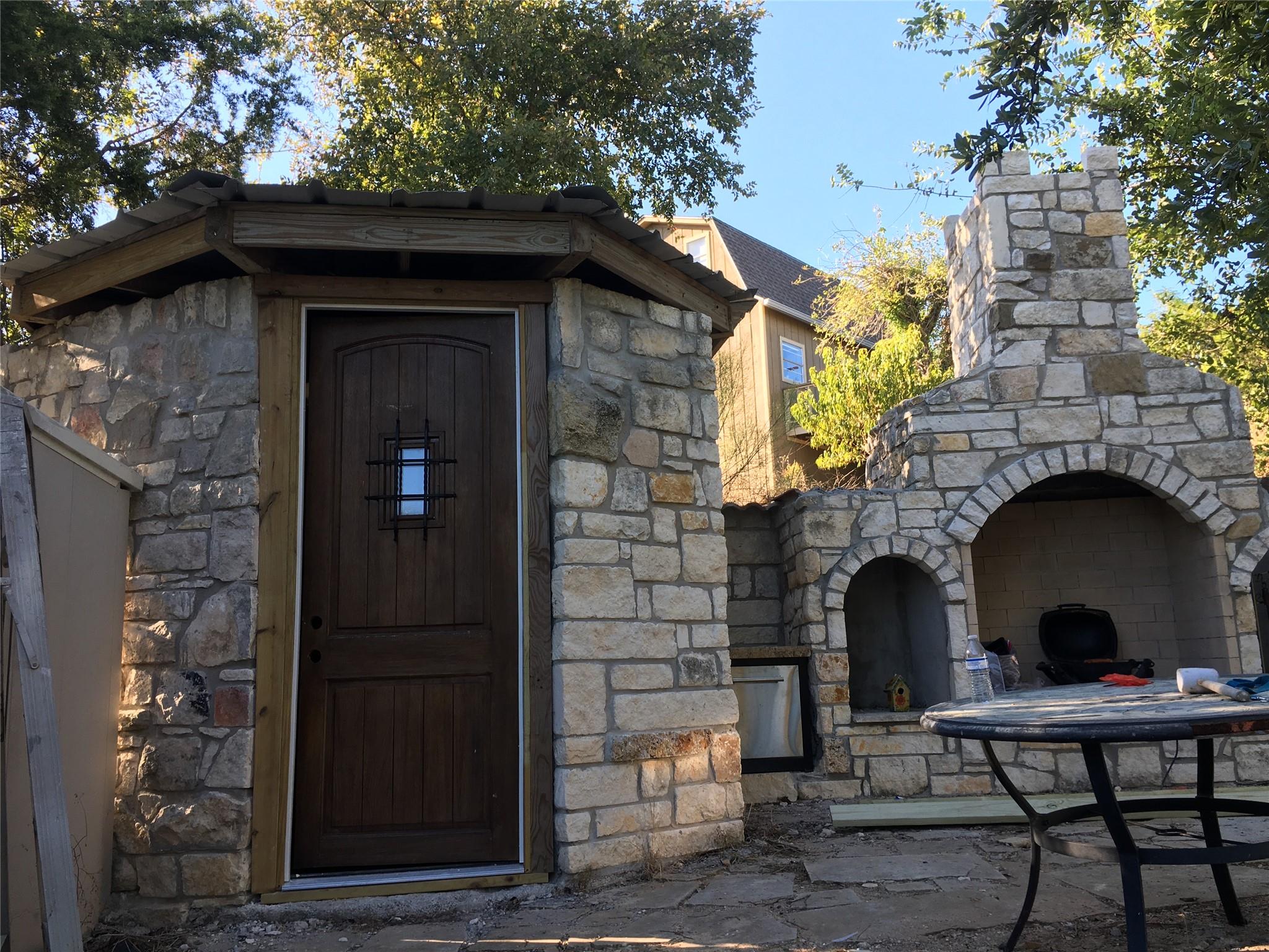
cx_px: 634
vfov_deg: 48.2
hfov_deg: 61.7
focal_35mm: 29
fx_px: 1063
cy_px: 476
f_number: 2.2
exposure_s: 1/176
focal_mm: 4.15
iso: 25
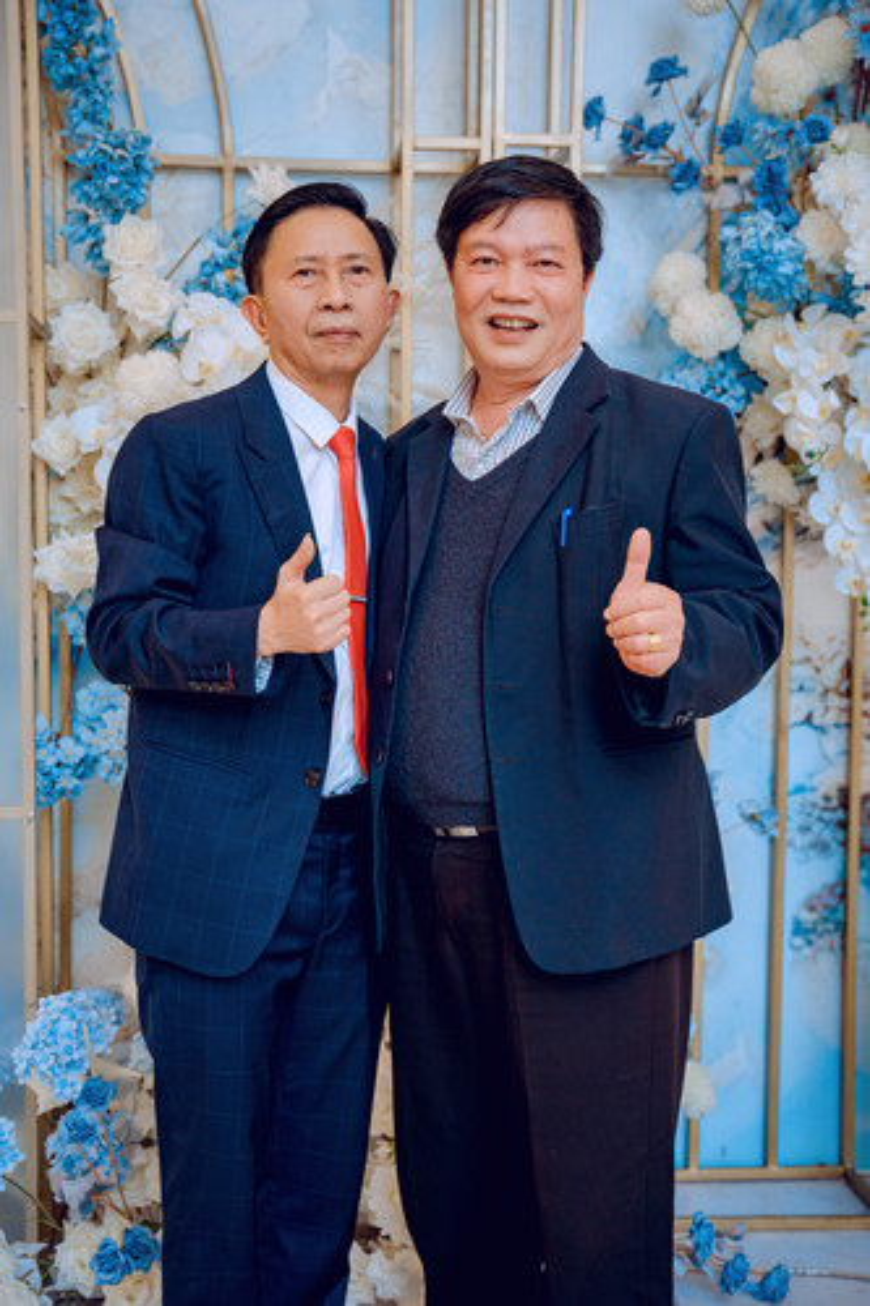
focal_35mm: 50
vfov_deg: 39.7
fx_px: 1810
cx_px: 435
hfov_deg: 27.0
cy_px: 653
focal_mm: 49.9
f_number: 3.2
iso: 500
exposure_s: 1/160
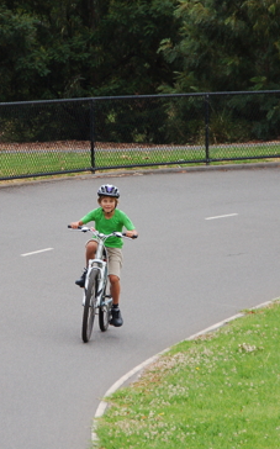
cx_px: 109
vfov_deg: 7.8
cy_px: 224
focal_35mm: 268
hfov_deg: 4.9
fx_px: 3277
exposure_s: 1/500
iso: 800
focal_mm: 116
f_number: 6
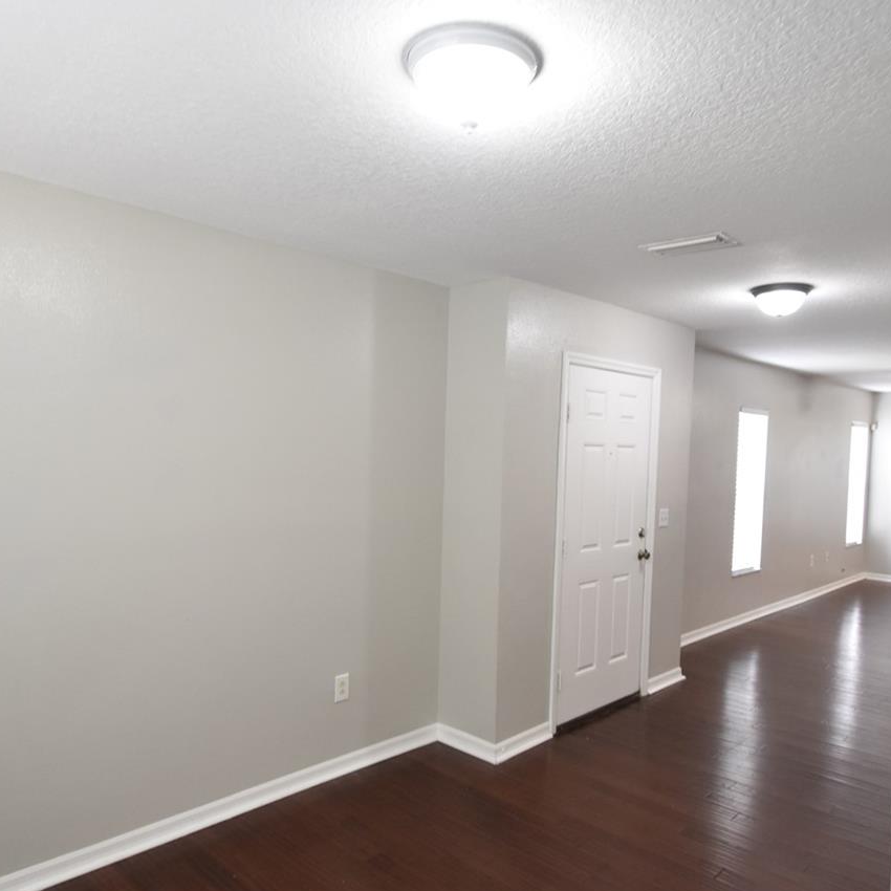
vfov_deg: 65.0
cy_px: 475
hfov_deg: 65.0
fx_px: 699
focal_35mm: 24
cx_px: 460
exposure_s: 1/45
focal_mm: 10
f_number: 3.5
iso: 800
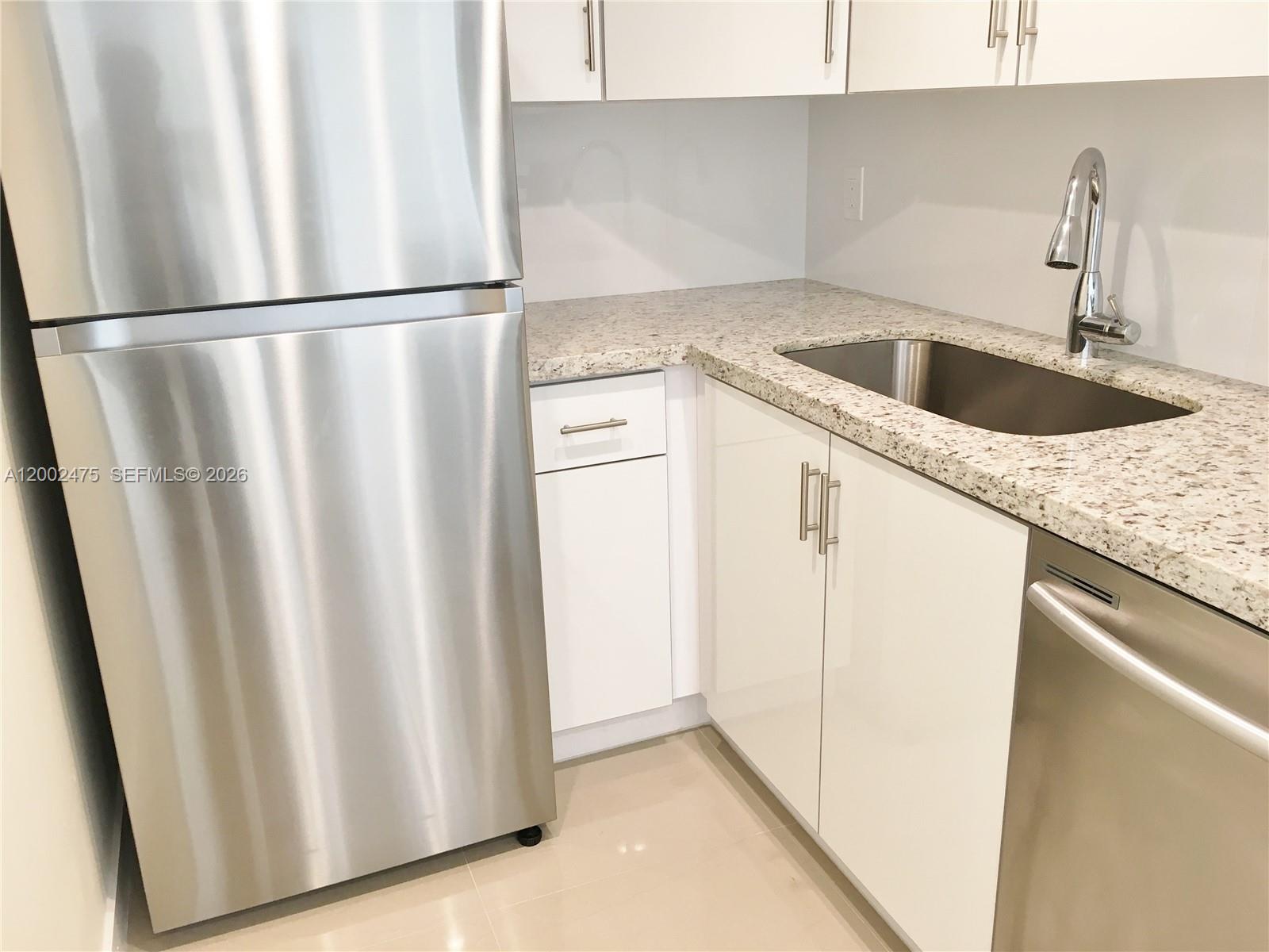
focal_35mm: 29
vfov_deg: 48.2
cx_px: 634
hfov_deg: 61.7
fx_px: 1063
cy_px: 476
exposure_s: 1/30
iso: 50
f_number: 2.2
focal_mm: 4.15
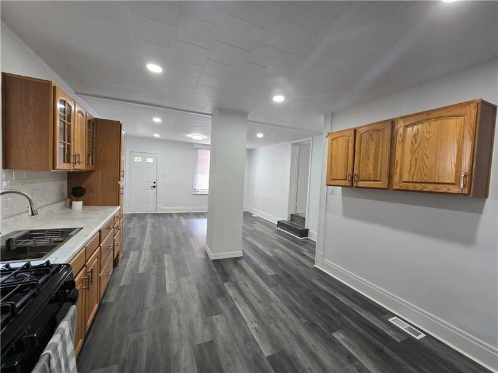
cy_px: 186
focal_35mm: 13
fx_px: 187
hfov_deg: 106.2
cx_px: 249
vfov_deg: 89.9
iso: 160
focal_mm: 2.2
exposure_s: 1/60
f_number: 2.2
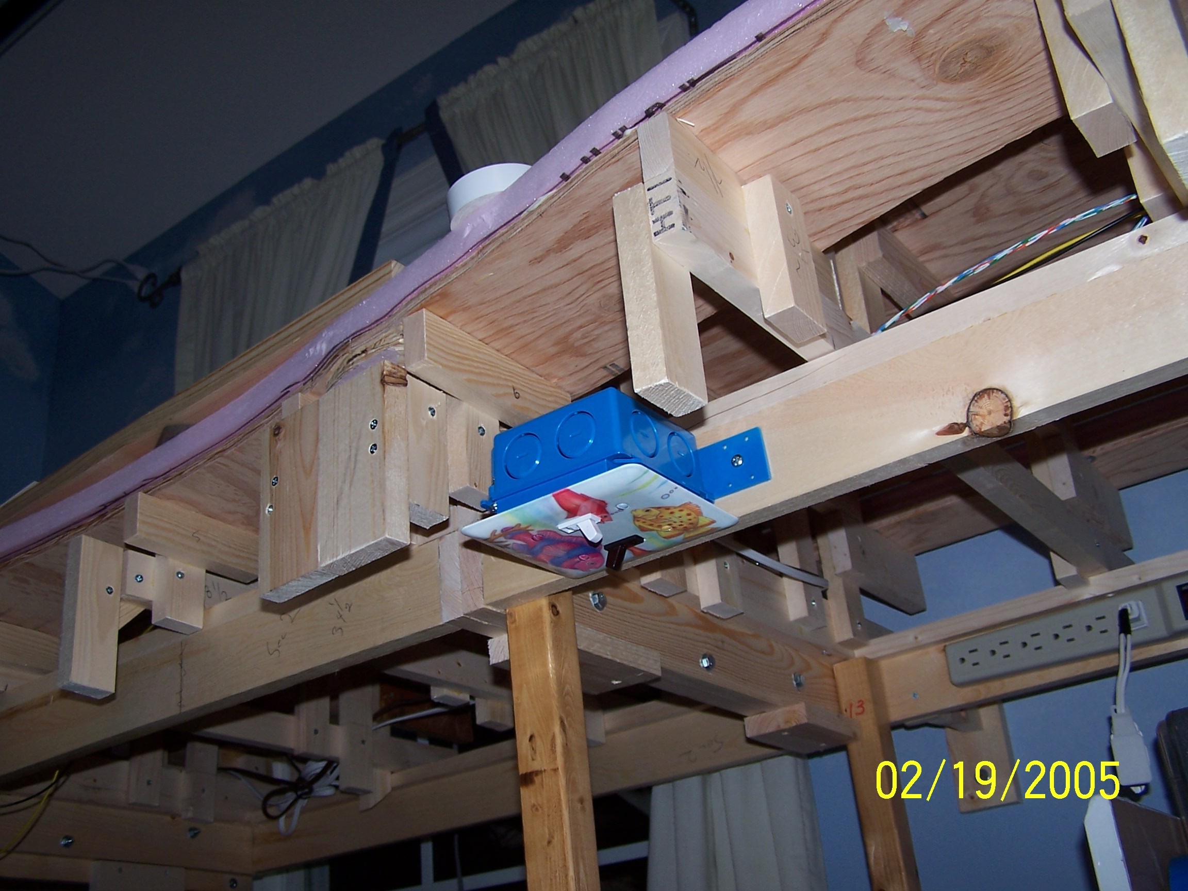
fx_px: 1304
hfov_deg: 49.0
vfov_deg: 37.7
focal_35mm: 38
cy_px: 446
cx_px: 594
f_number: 2.8
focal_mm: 6.3
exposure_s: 1/60
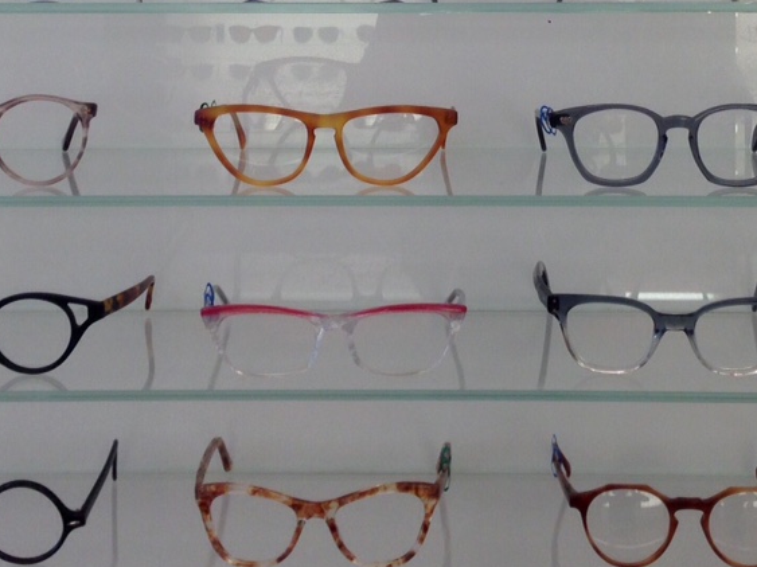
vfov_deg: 18.8
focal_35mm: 75
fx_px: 1640
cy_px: -62
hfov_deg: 26.0
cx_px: 436
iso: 50
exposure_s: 1/60
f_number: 2.4
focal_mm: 4.12
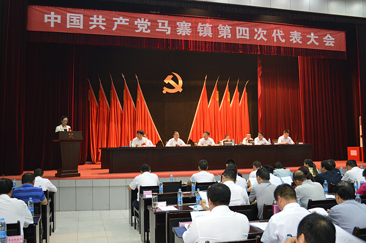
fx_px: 365
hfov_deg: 53.2
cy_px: 122
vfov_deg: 36.8
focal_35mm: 36
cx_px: 183
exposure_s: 1/15
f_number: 4
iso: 640
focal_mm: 24
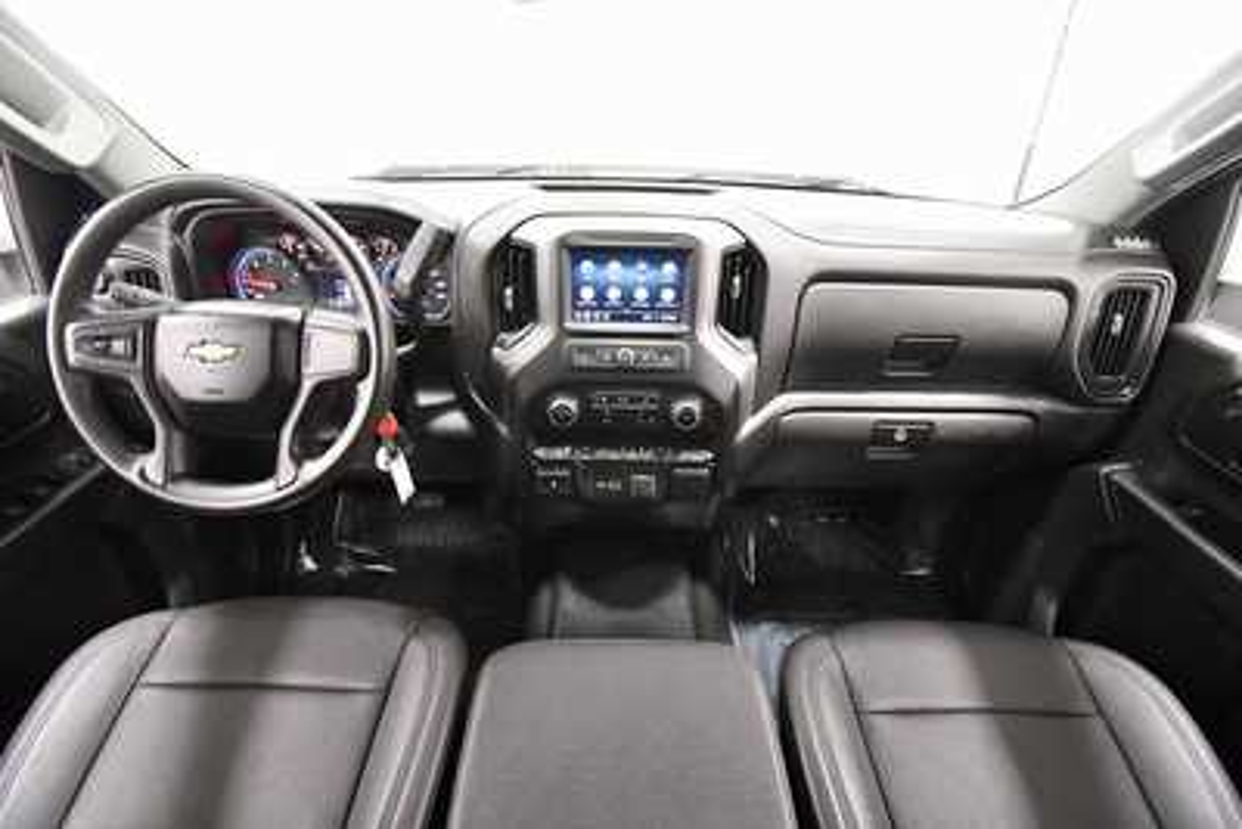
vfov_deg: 77.4
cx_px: 621
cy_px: 414
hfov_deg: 100.4
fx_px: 518
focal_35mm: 15
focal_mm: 10
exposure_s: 1/60
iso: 4500
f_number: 4.5
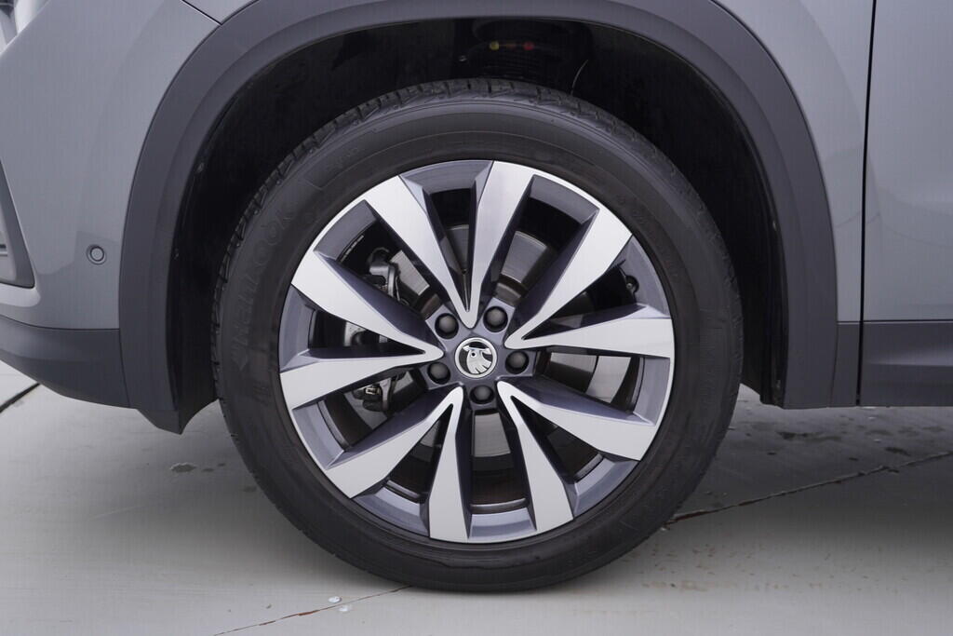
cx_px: 476
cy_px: 318
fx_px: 953
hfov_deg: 53.1
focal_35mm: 36
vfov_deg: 36.9
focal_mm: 24
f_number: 3.2
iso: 125
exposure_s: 1/60
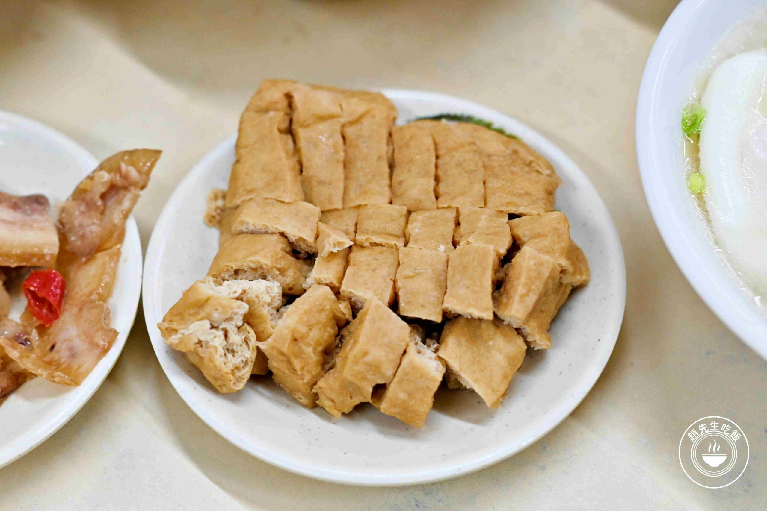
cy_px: 256
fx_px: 1598
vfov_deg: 18.2
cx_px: 384
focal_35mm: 75
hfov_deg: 27.0
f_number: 3.2
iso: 900
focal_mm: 50
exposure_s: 1/200
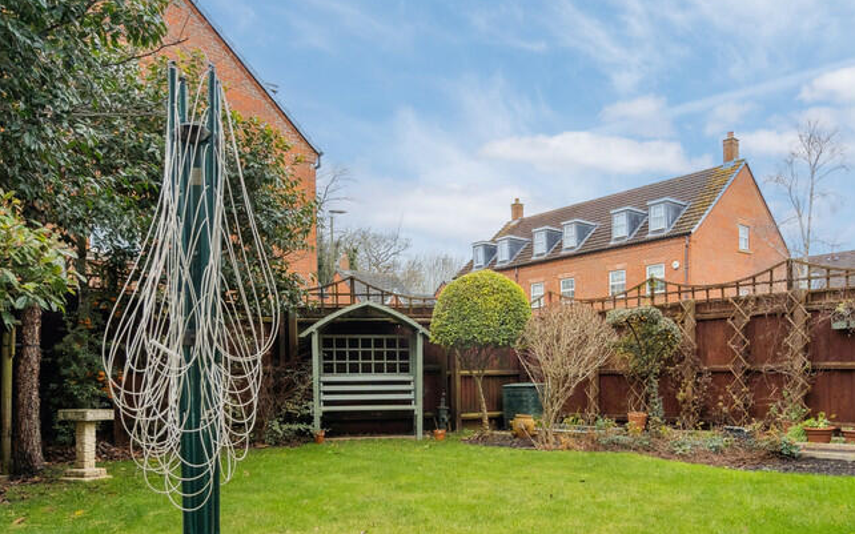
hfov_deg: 70.2
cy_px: 374
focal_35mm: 26
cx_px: 478
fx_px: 606
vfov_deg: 46.5
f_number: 8
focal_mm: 16
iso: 640
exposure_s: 1/160
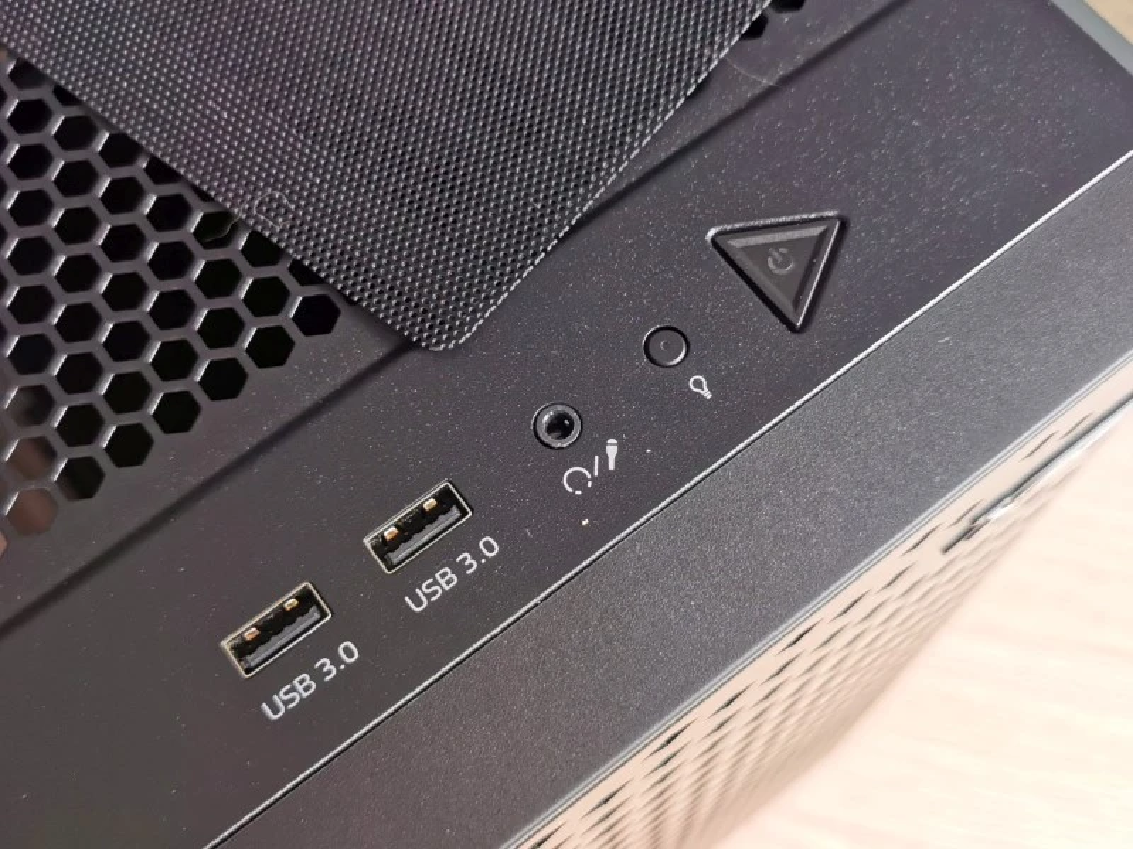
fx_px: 1407
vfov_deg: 33.6
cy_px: 424
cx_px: 566
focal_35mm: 43
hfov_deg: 43.9
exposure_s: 1/100
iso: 100
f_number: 1.6
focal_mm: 5.56
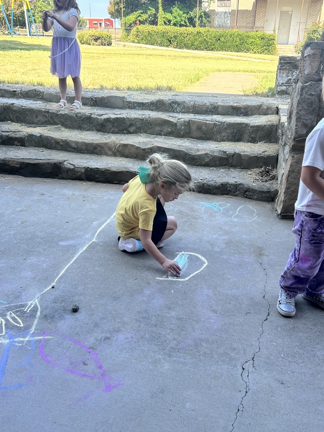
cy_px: 220
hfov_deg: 46.8
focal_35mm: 30
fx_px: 374
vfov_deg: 59.9
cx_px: 174
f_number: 1.5
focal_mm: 5.7
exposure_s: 1/982
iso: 50
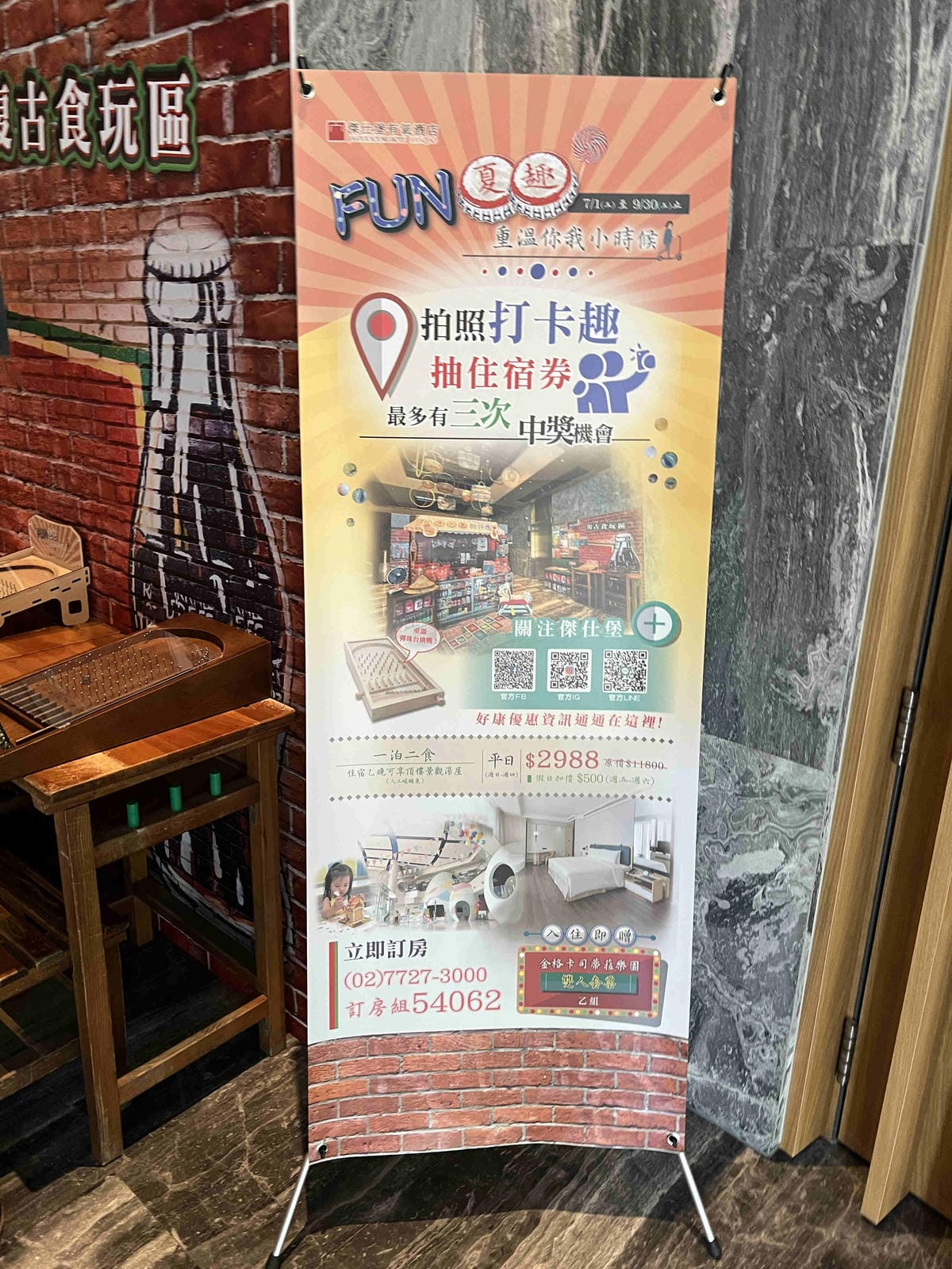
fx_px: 953
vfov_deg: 67.3
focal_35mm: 26
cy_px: 634
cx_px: 476
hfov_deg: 53.1
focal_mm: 5.7
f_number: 1.5
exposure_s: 1/54
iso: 160
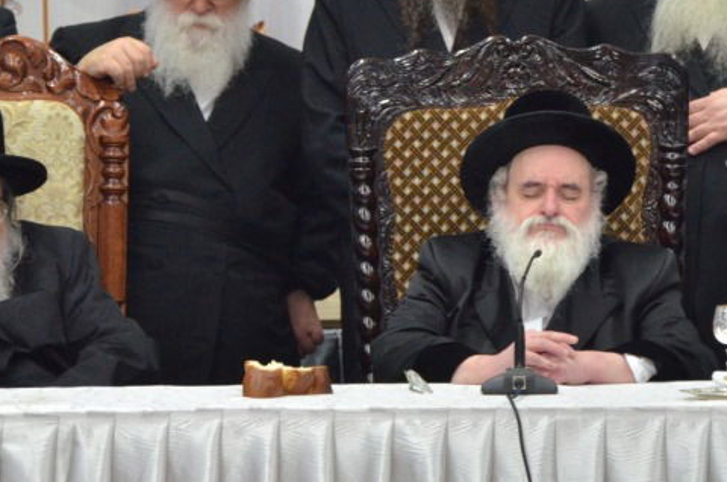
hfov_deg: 3.9
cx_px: 482
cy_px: 115
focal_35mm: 528
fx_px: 10643
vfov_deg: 2.6
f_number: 5.6
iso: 1600
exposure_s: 1/160
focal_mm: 165
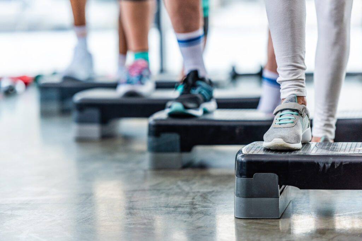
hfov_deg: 12.5
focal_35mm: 165
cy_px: 120
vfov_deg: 8.3
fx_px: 1659
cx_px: 181
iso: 500
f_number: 3.2
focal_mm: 165
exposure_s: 1/200
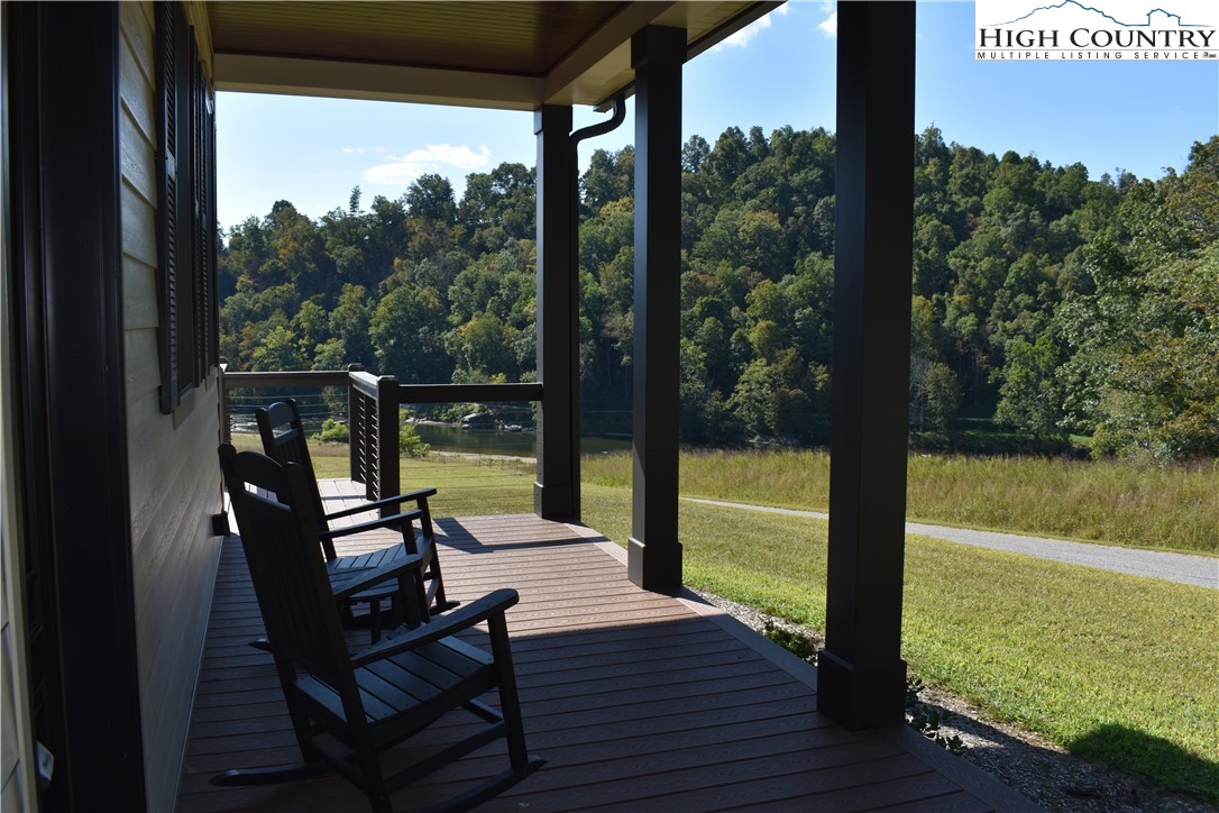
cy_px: 406
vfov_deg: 43.6
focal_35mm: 30
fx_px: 1016
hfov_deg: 61.9
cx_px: 610
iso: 100
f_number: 9
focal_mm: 20
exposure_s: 1/200
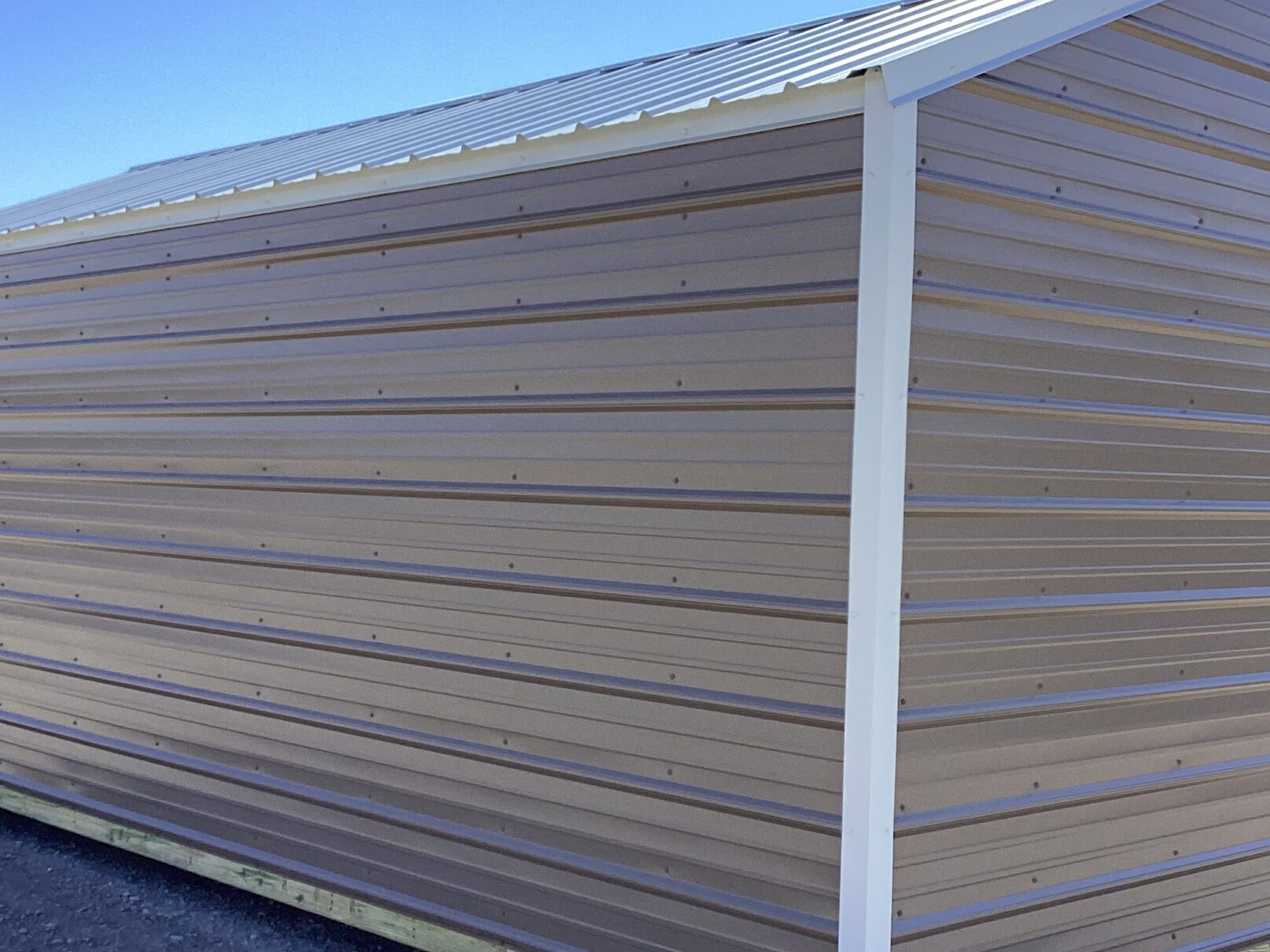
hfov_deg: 38.9
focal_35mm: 49
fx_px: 1798
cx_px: 653
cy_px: 546
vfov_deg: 29.6
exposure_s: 1/849
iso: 25
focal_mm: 3.3
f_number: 2.4
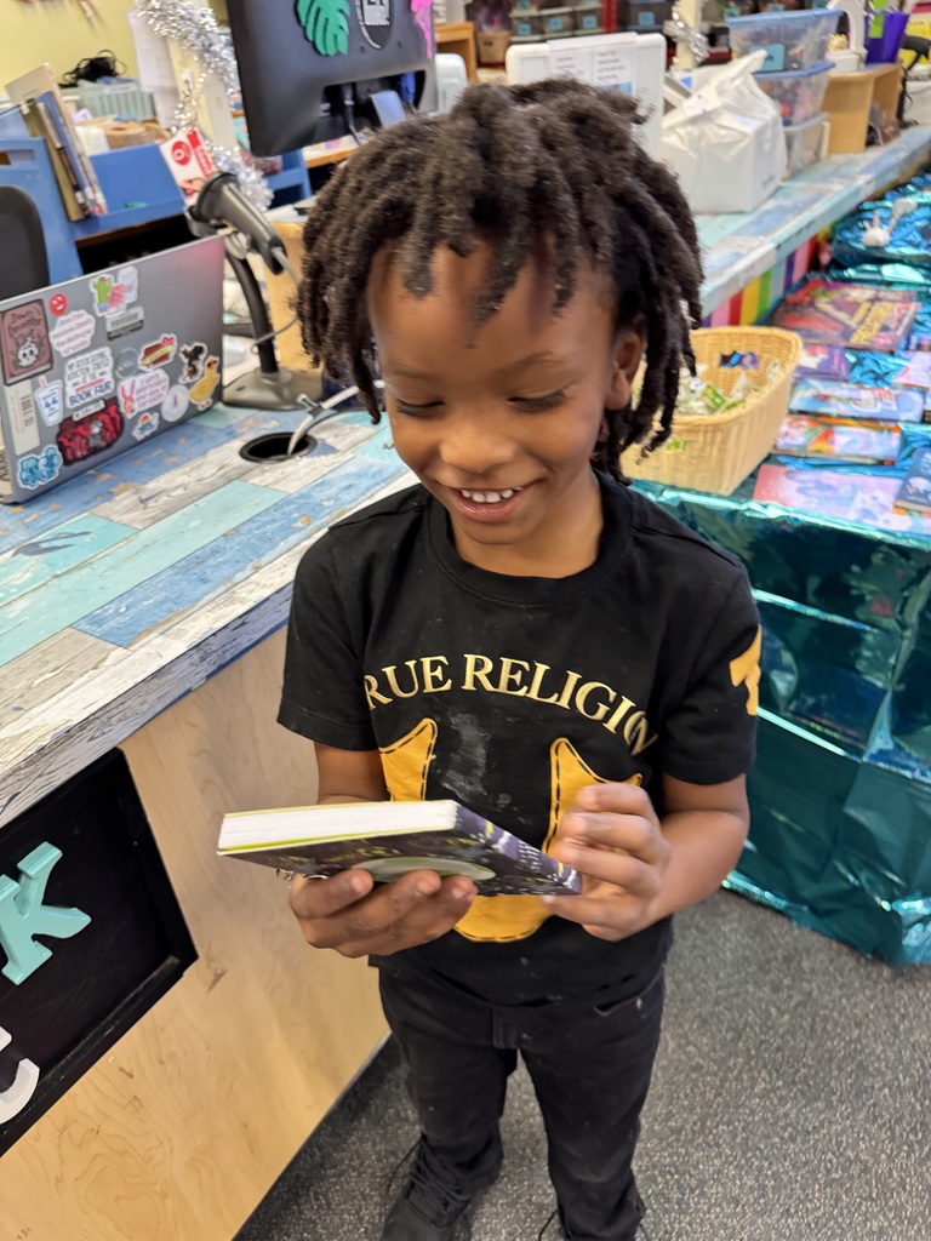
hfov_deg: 56.8
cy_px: 620
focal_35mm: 24
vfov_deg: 71.6
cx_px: 466
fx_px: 861
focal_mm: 6.76
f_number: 1.78
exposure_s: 1/60
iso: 500
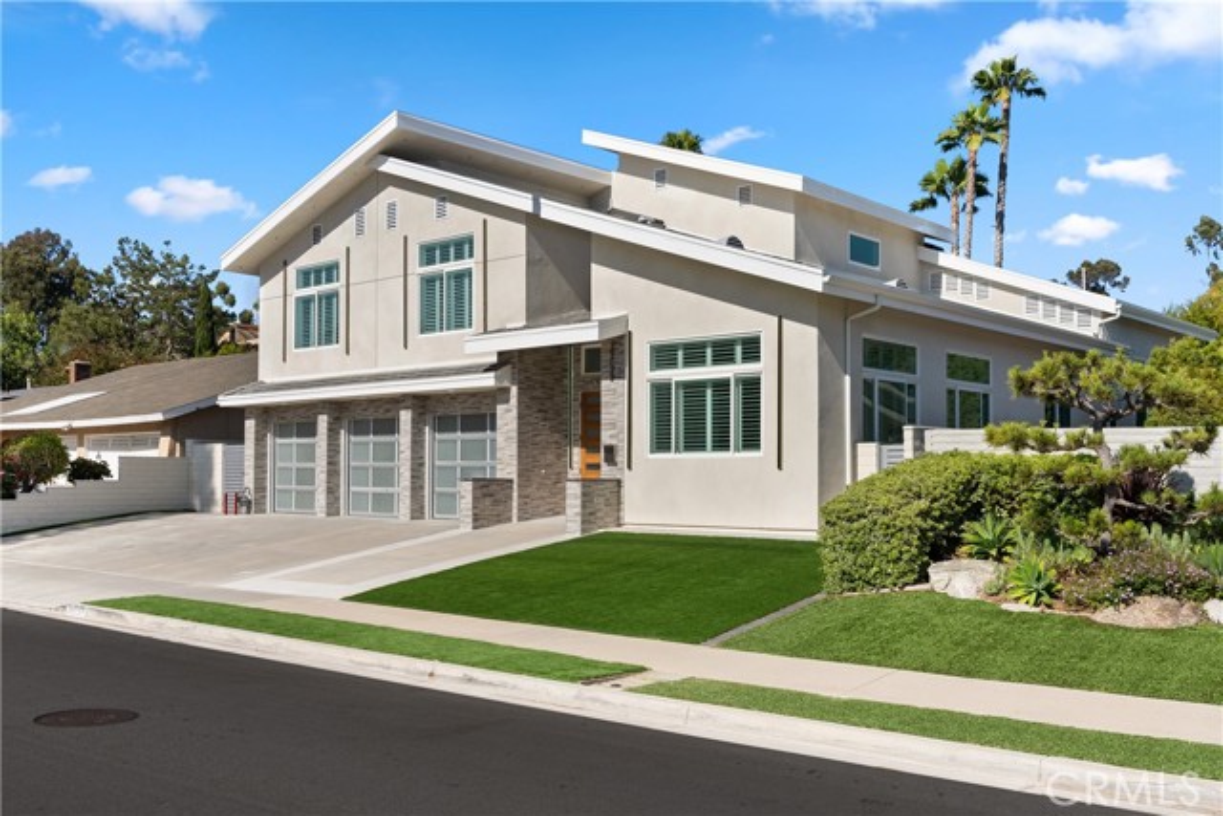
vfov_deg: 37.9
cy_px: 408
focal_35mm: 35
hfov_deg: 54.4
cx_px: 612
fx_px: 1189
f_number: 9
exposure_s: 1/640
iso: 640
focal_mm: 35
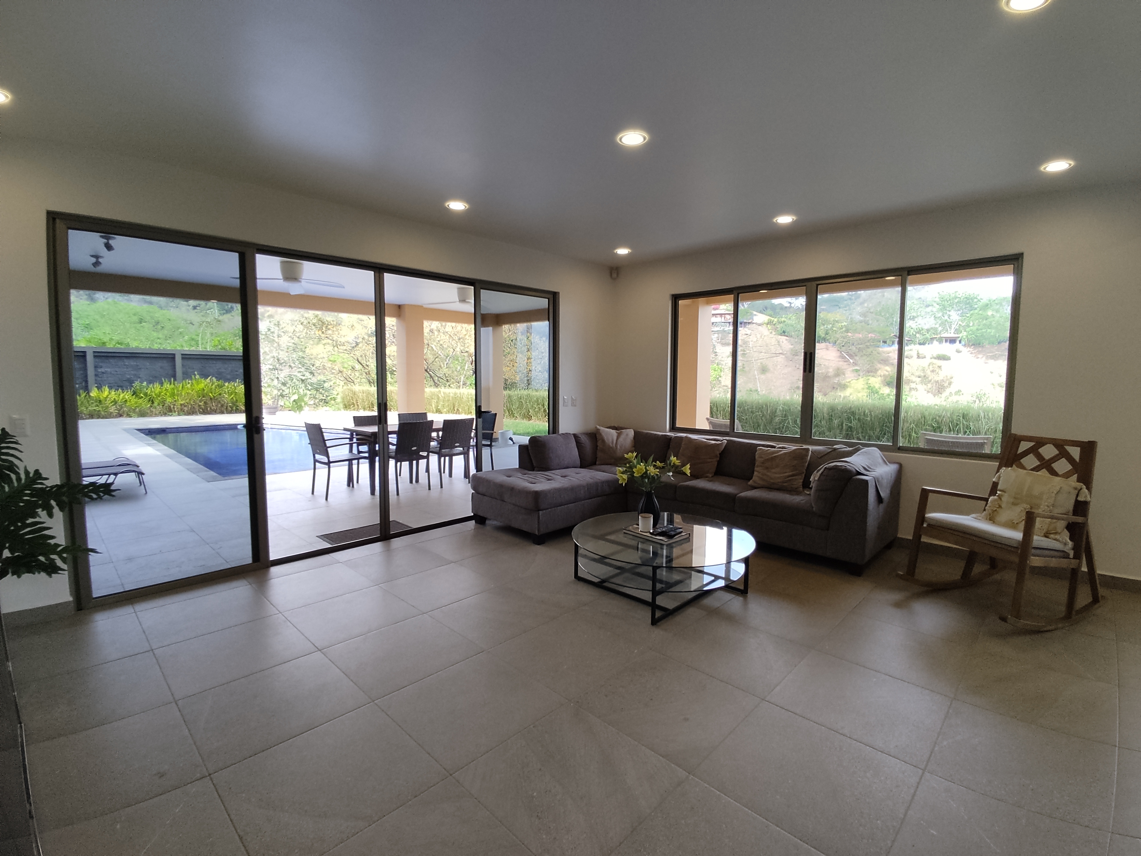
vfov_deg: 81.7
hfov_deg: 98.2
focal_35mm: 15
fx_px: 494
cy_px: 428
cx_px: 570
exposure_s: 1/100
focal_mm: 1.6
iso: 76
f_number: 2.2
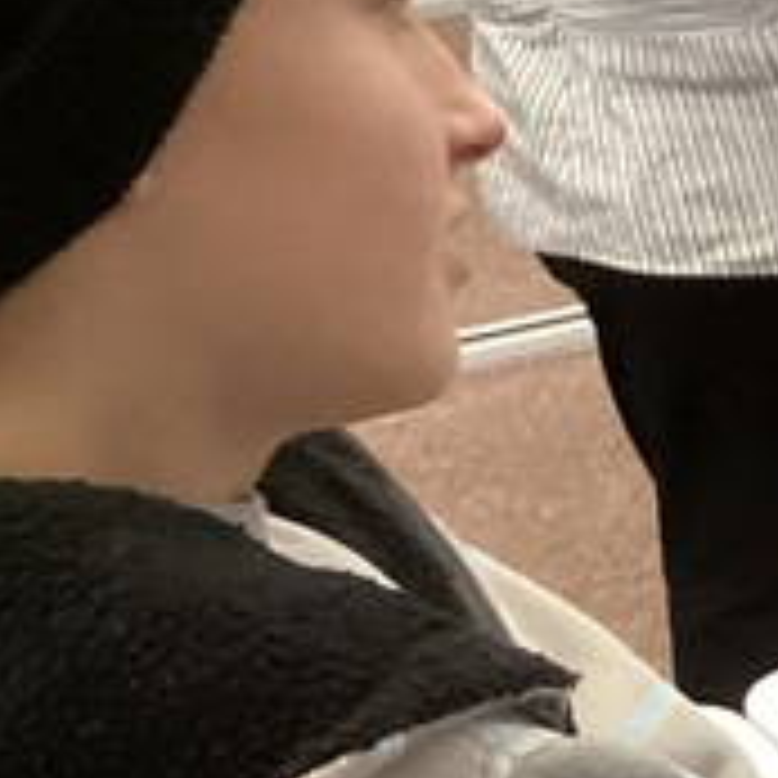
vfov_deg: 13.7
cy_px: 486
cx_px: 1785
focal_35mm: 127
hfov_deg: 11.6
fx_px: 3229
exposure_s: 1/60
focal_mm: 3.3
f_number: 2.4
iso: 250
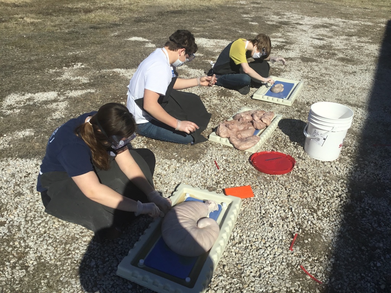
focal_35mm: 31
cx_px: 196
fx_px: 350
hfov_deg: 58.4
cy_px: 146
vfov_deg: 45.4
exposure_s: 1/2551
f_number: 2.4
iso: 25
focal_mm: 3.3
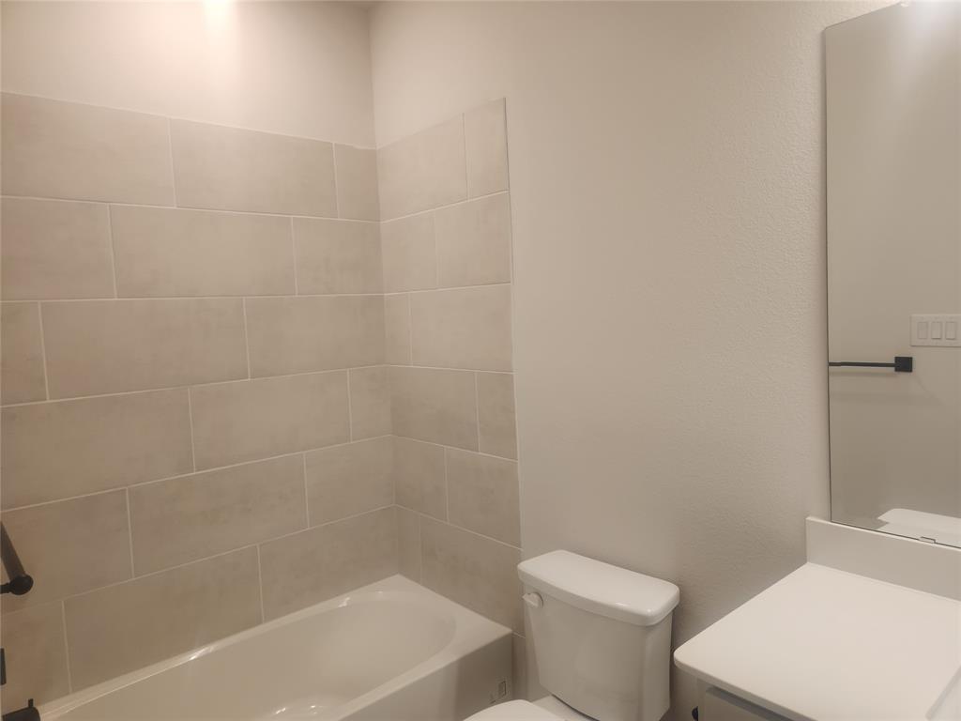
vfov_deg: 58.9
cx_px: 480
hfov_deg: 73.9
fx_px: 639
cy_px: 360
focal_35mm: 23
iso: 100
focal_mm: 5.4
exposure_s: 1/120
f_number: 1.8
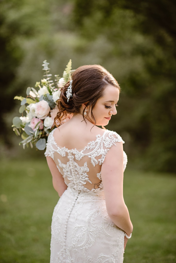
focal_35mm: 85
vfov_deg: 23.9
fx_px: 623
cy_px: 132
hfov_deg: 16.1
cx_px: 88
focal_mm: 85
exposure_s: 1/1000
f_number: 1.8
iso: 200
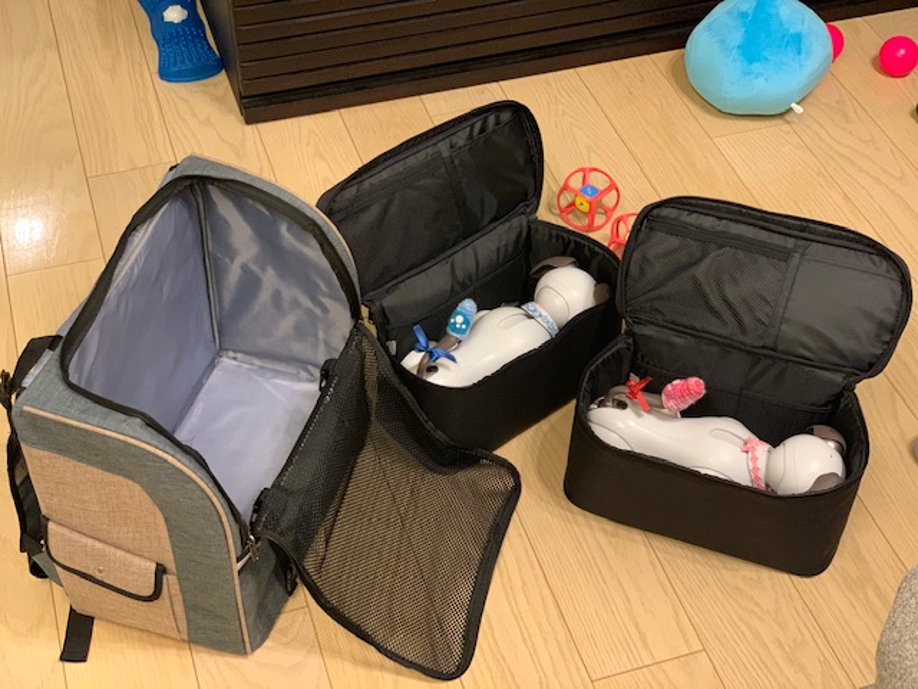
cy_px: 344
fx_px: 1379
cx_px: 459
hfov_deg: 36.8
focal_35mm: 52
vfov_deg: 28.0
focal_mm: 6
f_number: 2.4
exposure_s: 1/33
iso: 320
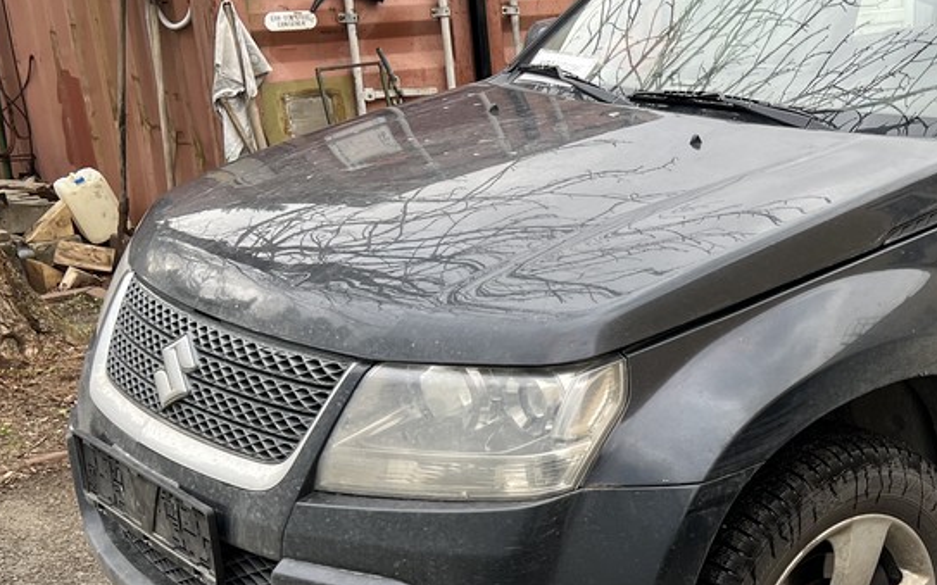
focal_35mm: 52
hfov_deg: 36.9
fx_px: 1327
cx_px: 808
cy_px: 407
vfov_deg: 24.7
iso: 50
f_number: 1.5
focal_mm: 5.7
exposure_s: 1/121
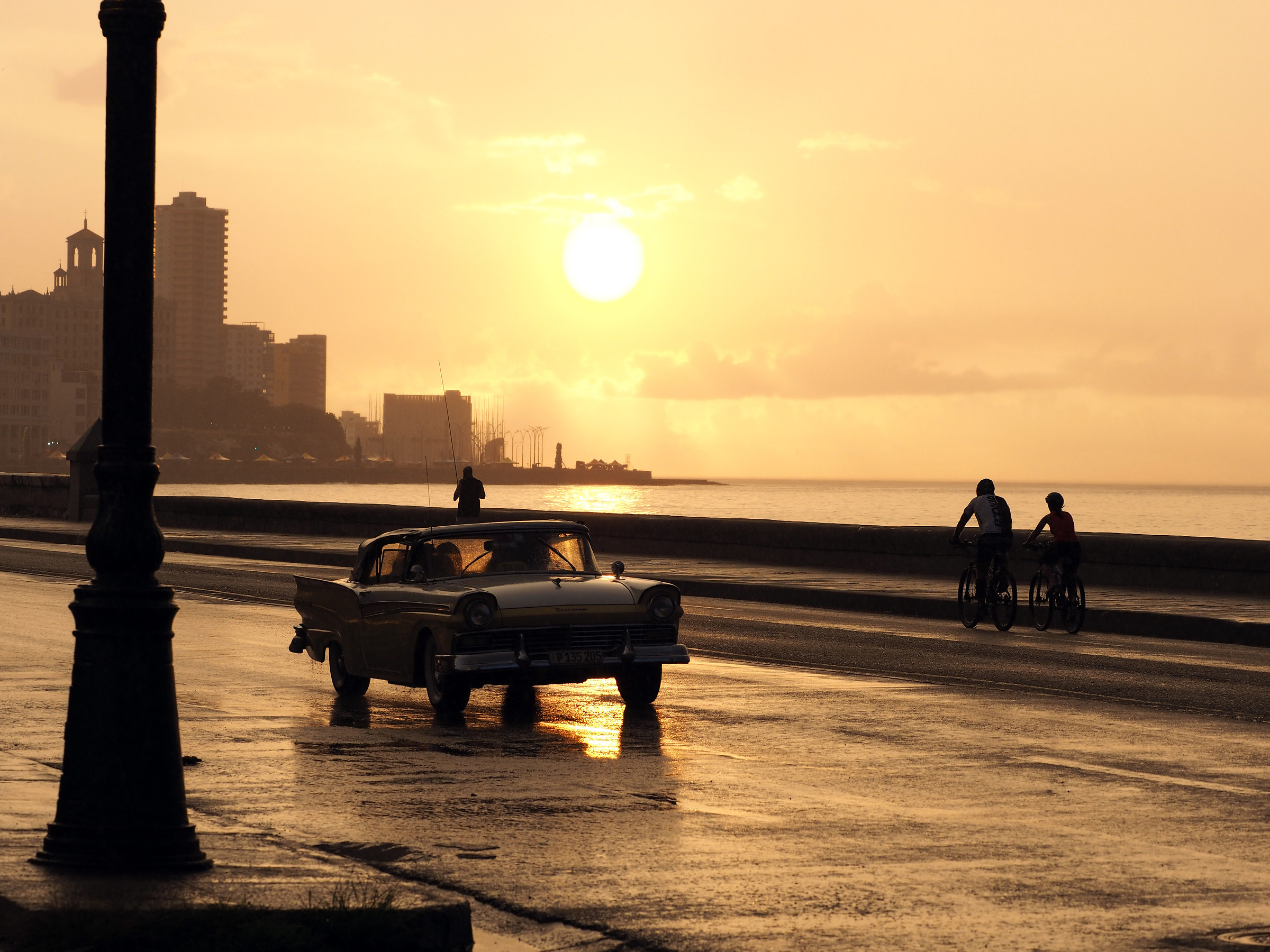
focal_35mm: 140
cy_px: 476
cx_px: 635
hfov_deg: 14.1
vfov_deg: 10.6
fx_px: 5136
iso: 200
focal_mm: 70
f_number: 5
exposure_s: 1/500
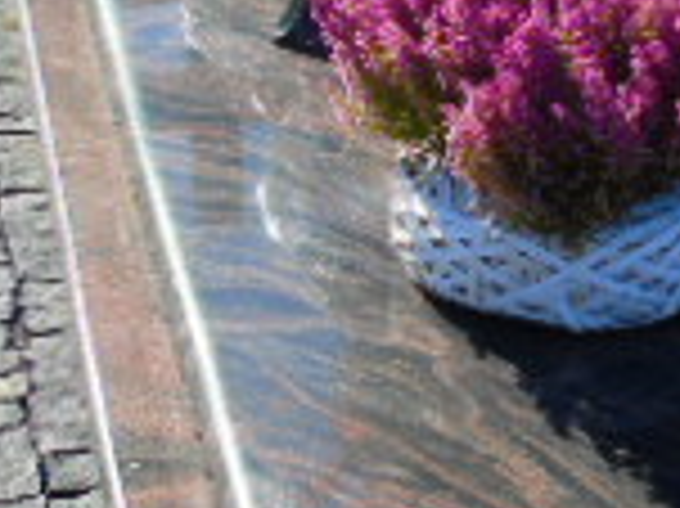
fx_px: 2081
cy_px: 139
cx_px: 689
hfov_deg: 18.1
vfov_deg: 13.9
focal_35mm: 106
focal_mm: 4.4
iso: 80
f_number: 3.4
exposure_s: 1/640
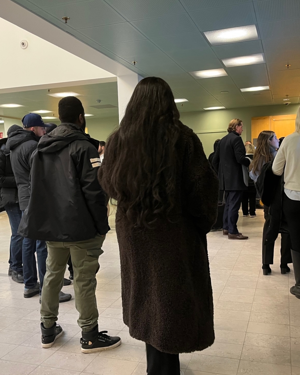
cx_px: 154
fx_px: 389
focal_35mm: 35
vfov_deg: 51.5
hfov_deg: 42.2
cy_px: 192
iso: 160
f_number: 1.6
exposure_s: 1/50
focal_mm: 5.1
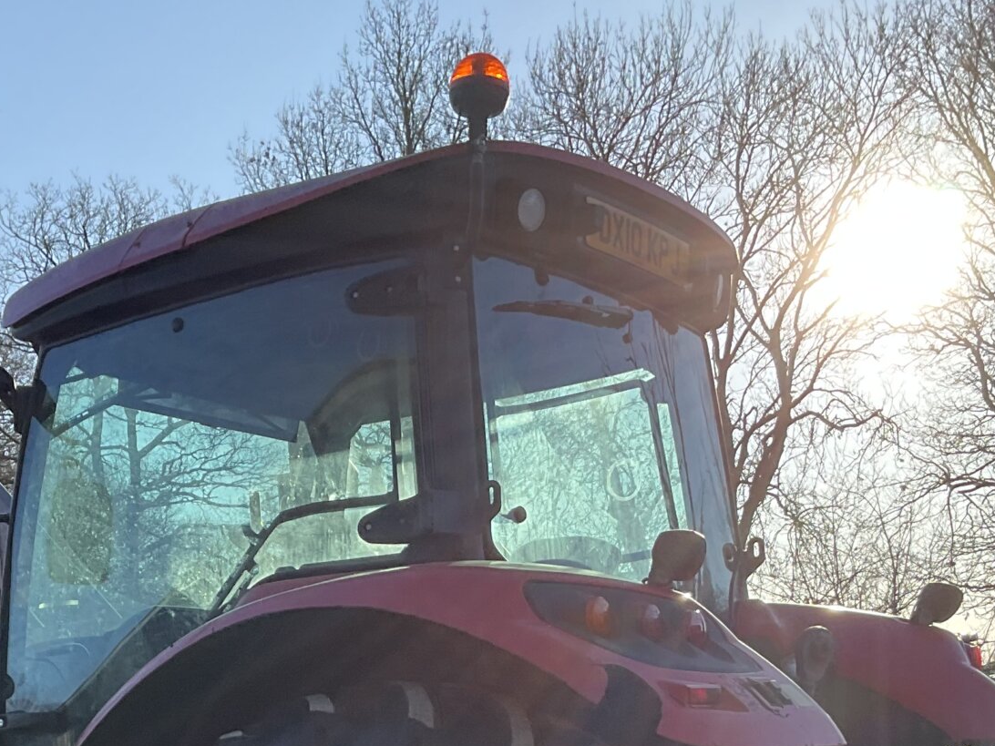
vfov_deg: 20.6
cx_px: 343
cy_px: 831
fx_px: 1955
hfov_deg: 28.4
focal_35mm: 68
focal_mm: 3
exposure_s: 1/804
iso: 16
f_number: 1.8
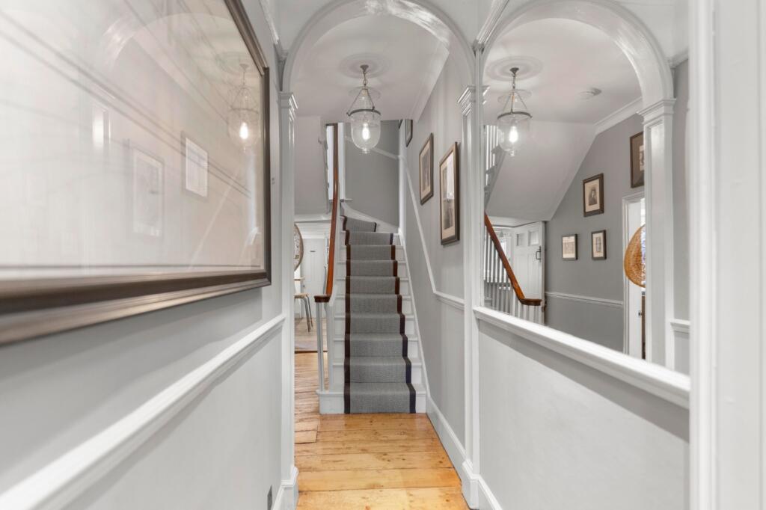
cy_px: 255
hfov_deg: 88.1
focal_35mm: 19
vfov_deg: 65.6
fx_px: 396
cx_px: 383
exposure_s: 1/5
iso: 640
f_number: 2.8
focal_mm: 18.6
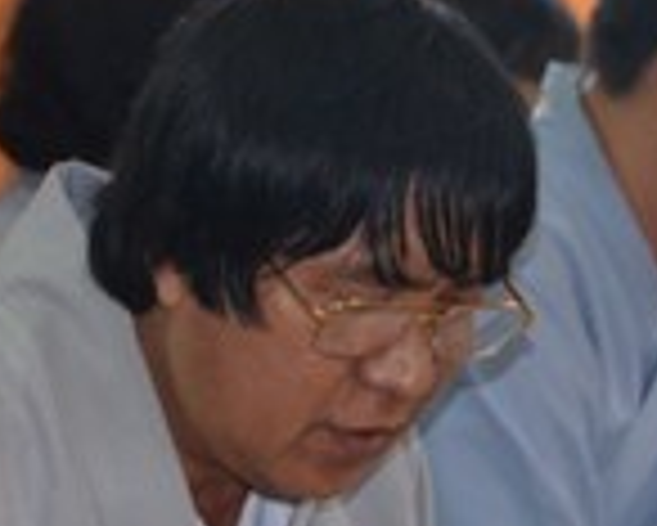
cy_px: 344
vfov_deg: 6.5
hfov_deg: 8.1
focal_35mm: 237
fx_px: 4611
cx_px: 94
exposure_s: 1/60
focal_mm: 38
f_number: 4.5
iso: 640
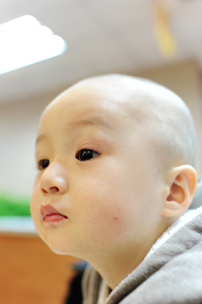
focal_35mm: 35
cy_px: 152
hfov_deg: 37.8
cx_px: 101
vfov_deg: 54.5
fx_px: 295
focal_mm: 35
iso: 800
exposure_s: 1/30
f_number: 2.8
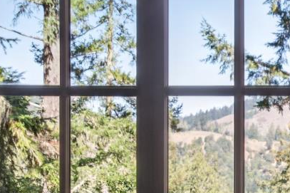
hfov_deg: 12.1
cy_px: 178
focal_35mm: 166
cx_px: 342
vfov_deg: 8.2
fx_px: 1337
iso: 400
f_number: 8
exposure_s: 1/100
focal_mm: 45
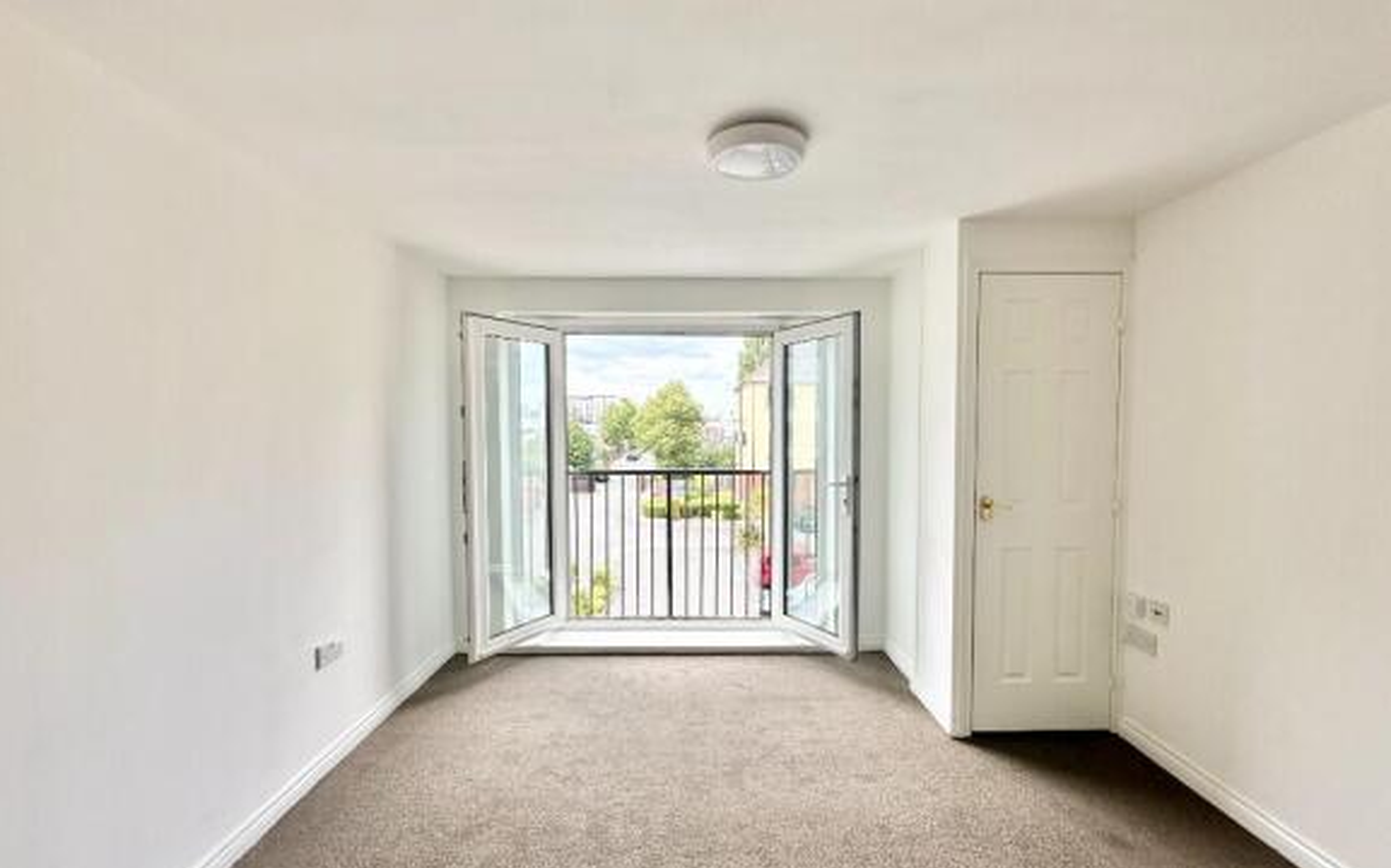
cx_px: 693
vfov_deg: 74.7
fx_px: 568
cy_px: 447
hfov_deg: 101.5
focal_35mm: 15
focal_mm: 2.22
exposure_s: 1/356
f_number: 2.2
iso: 40
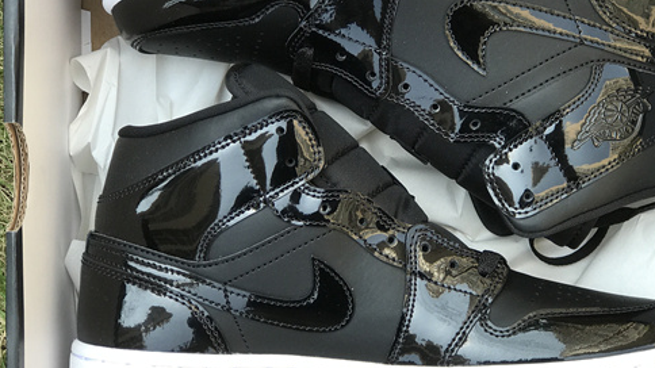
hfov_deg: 22.4
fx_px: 1650
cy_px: 154
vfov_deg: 12.7
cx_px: 407
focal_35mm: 95
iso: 20
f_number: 2.8
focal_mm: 6.6
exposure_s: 1/100
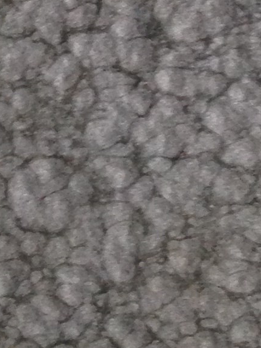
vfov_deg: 10.1
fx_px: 1880
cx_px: 46
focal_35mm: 187
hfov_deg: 7.9
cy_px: -244
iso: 125
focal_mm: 4.12
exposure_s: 1/20
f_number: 2.4
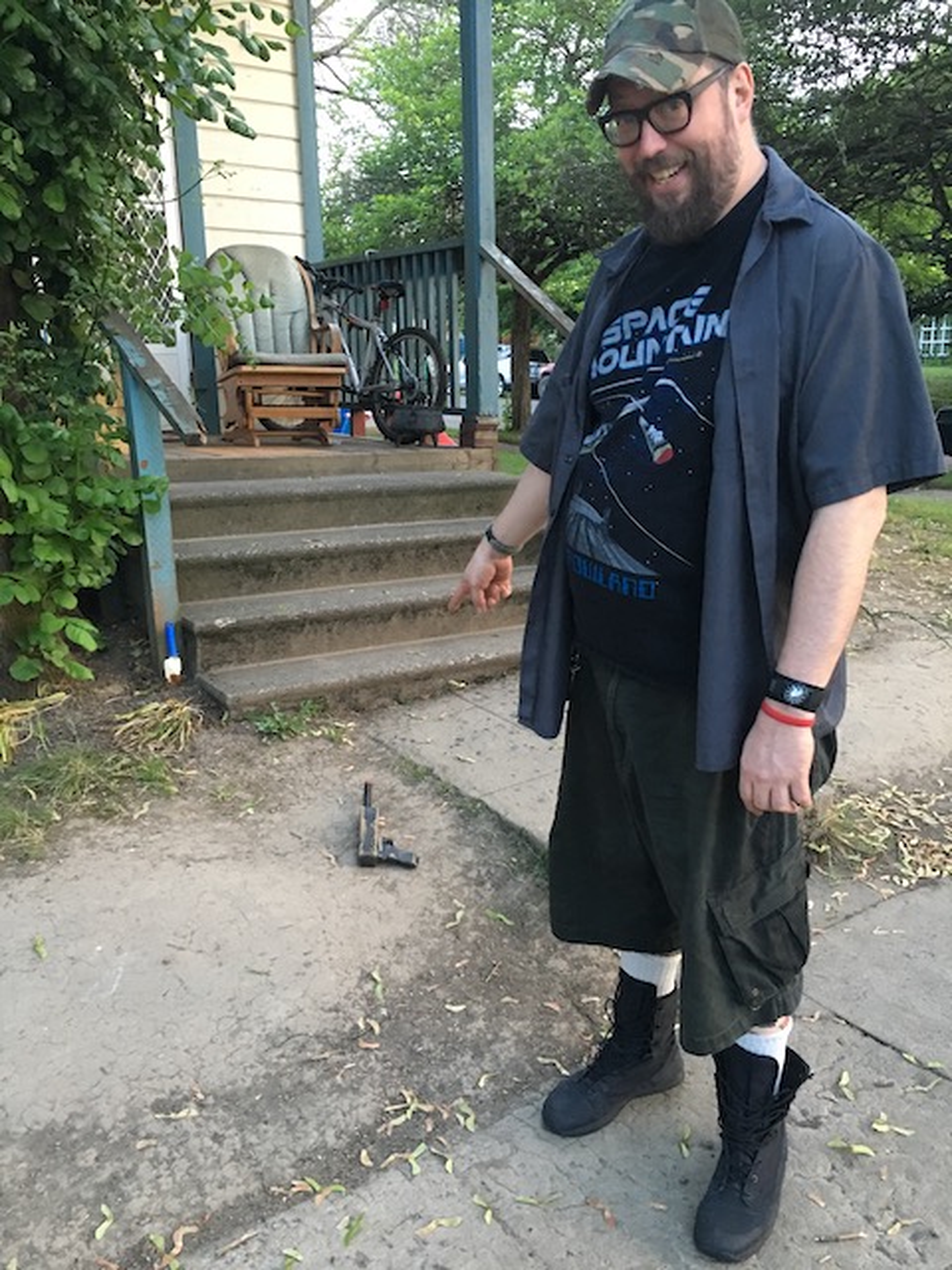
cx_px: 476
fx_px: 1063
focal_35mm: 29
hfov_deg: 48.2
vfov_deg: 61.7
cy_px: 635
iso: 200
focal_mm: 4.15
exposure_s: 1/17
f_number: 2.2
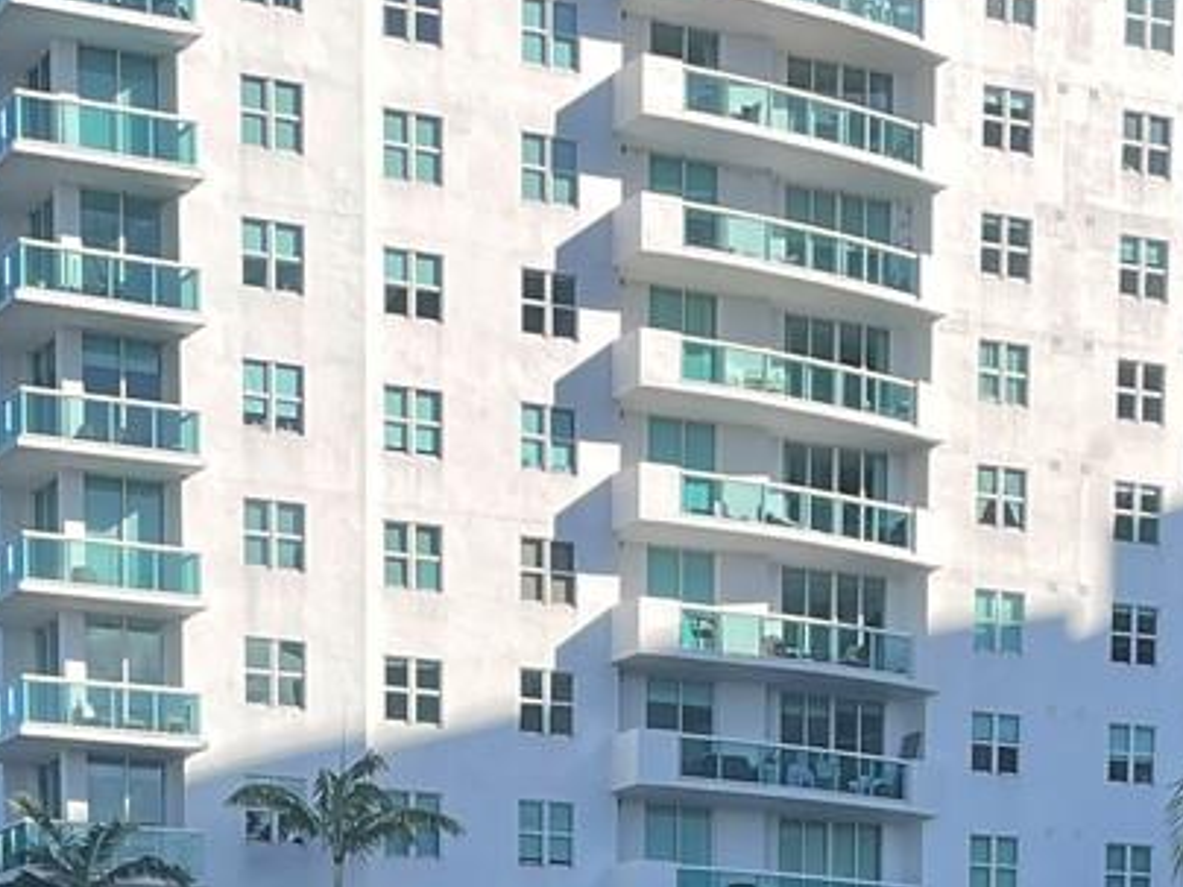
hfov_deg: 19.8
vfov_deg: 13.3
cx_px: 542
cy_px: 1666
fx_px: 3383
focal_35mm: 99
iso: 32
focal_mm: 5.1
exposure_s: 1/1067
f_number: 1.6
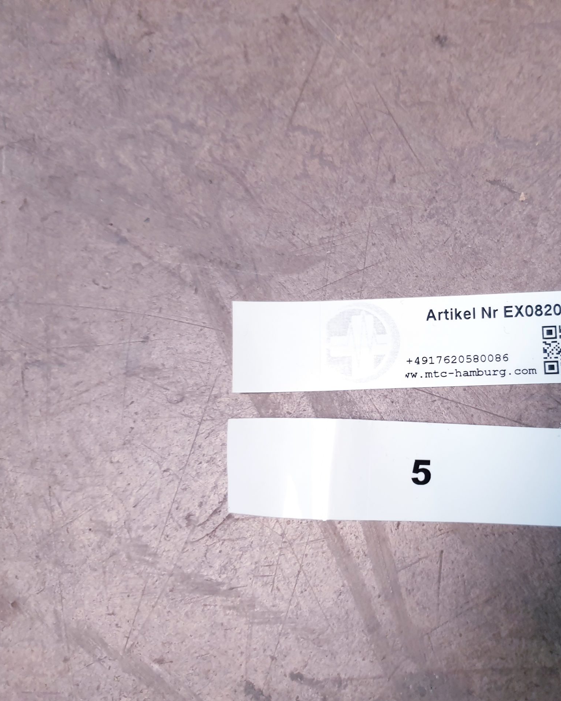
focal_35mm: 34
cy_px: 351
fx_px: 706
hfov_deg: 42.1
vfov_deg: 52.8
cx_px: 419
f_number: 1.5
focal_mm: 4.3
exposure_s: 1/50
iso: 125
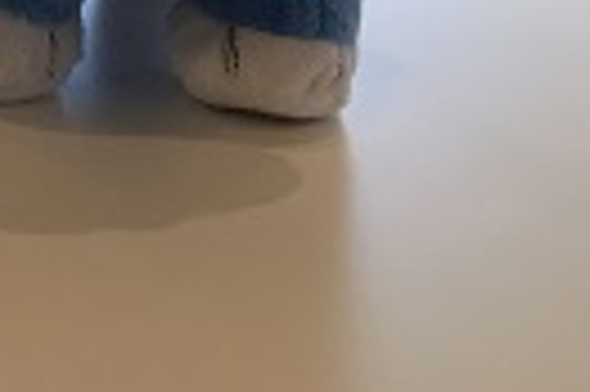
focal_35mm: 138
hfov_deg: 13.0
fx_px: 2259
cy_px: -518
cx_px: -585
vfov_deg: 9.0
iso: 32
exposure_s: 1/120
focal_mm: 4.15
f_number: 2.2
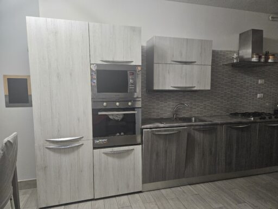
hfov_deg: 73.9
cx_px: 139
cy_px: 104
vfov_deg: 59.0
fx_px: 185
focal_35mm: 23
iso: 500
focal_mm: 5.4
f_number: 1.8
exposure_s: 1/100
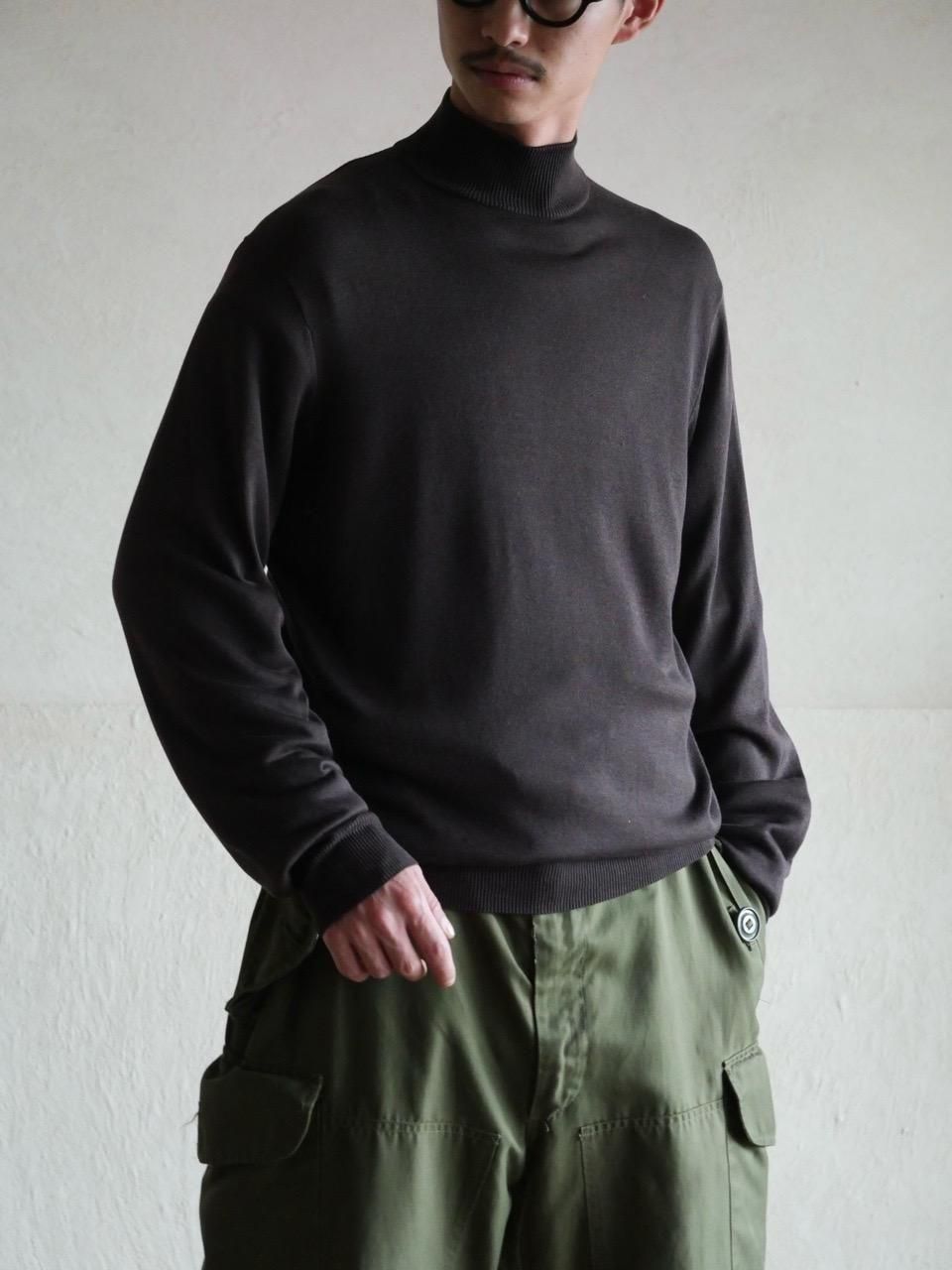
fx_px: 3374
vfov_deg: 21.3
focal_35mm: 92
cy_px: 635
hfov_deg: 16.1
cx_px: 476
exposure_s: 1/13
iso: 3200
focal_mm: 46
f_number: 3.9
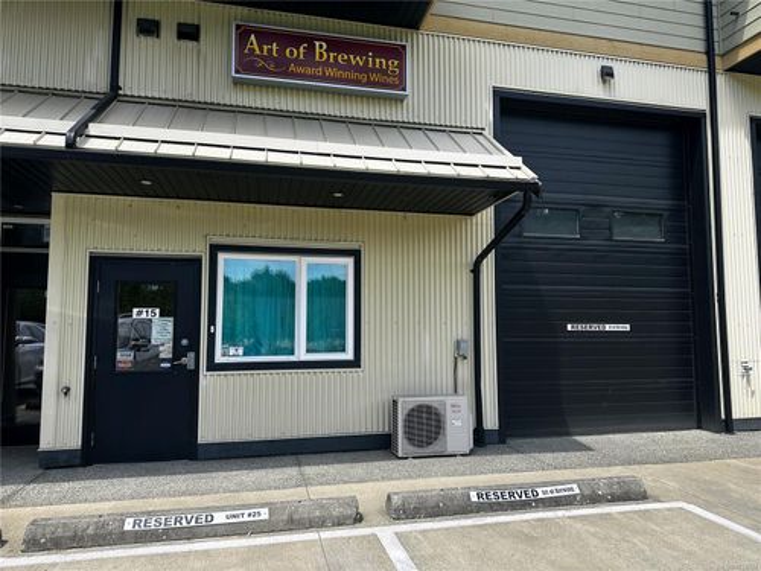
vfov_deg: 56.8
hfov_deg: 71.6
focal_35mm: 24
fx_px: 528
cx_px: 380
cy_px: 286
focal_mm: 6.86
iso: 80
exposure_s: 1/2028
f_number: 1.78
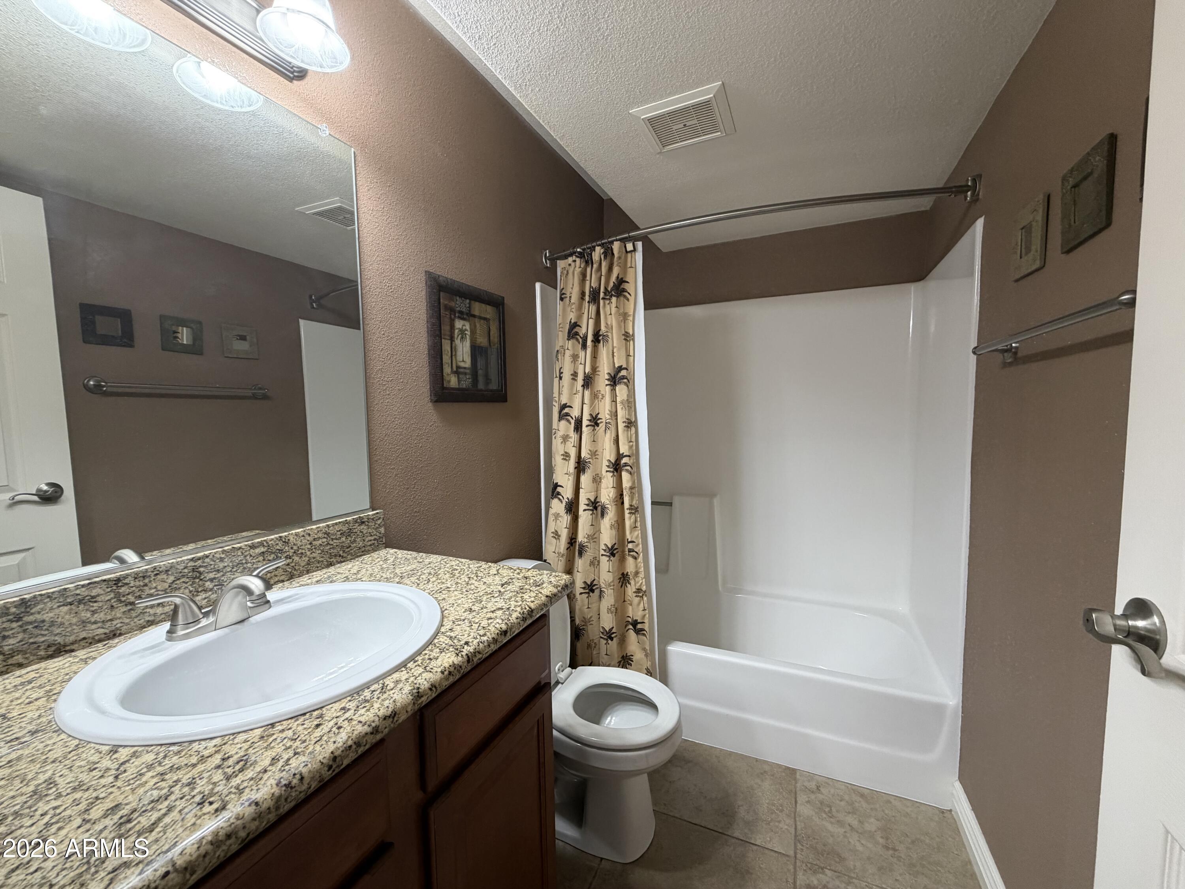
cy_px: 444
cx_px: 592
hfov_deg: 102.1
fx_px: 479
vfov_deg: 85.7
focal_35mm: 14
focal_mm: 2.22
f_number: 2.2
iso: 160
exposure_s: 1/60
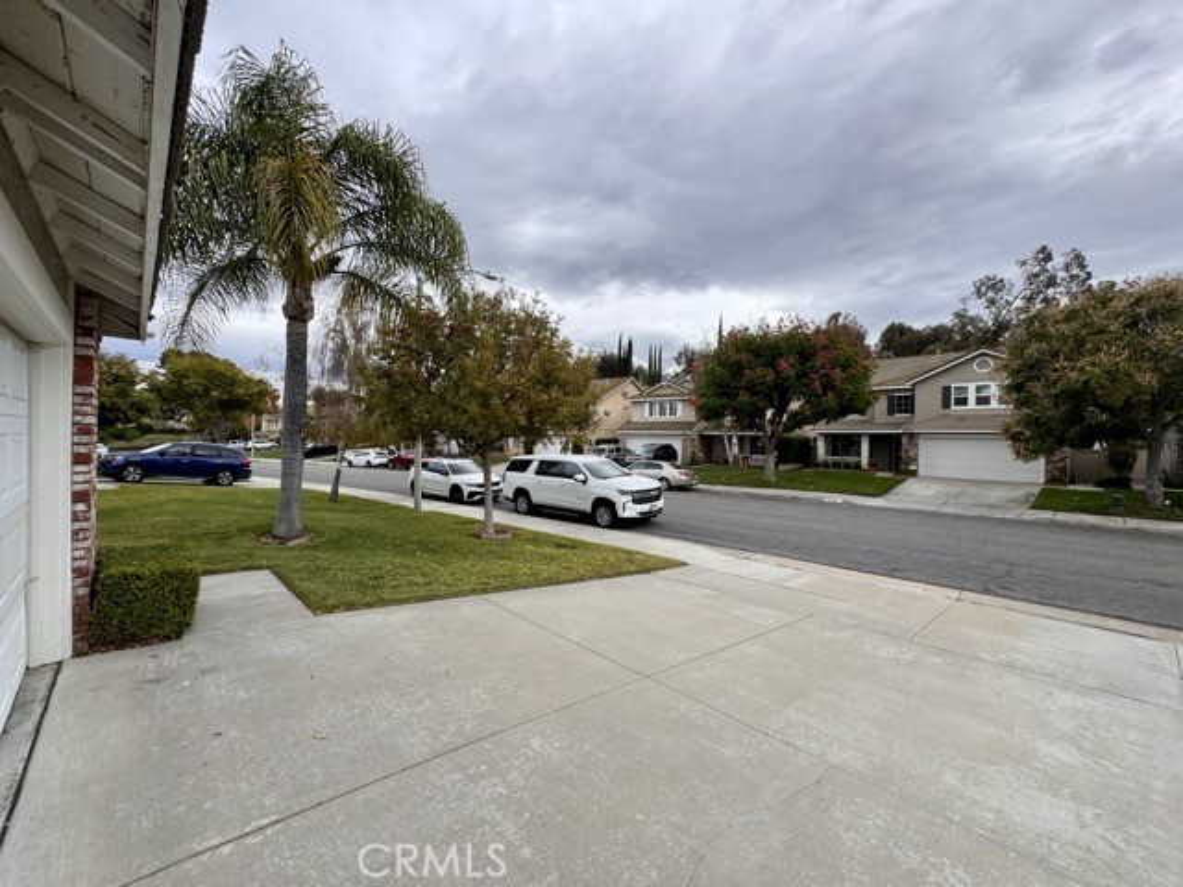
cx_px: 592
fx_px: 478
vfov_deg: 85.7
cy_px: 444
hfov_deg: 102.1
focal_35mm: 14
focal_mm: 2.22
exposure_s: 1/840
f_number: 2.2
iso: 50
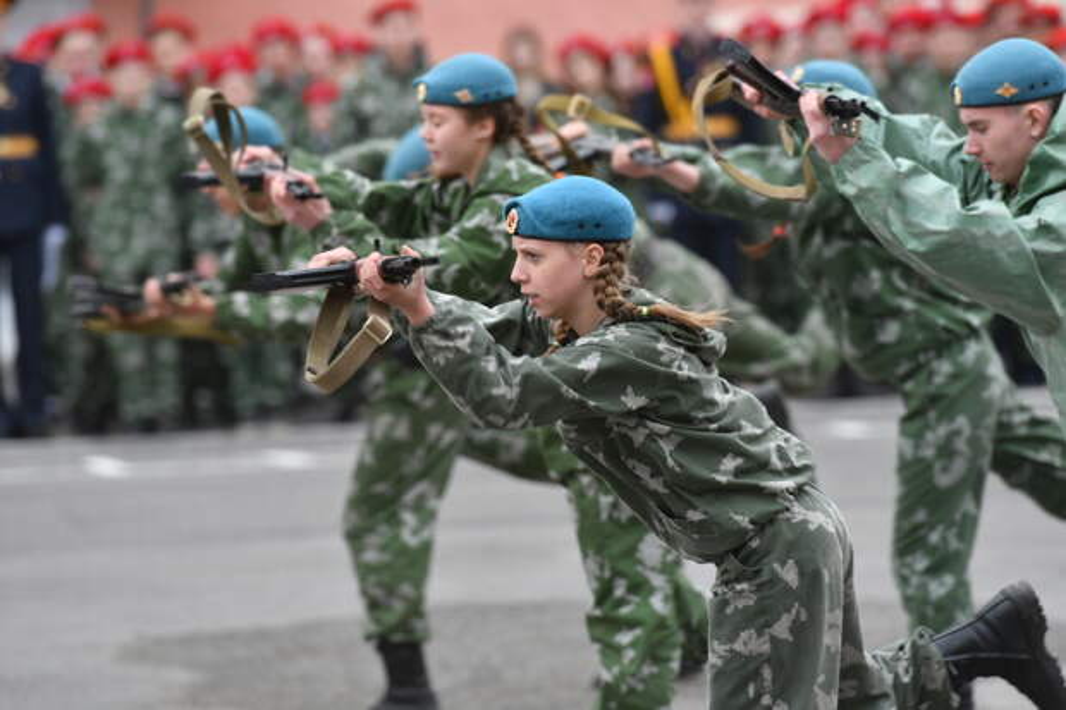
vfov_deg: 4.6
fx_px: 8880
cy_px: 355
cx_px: 533
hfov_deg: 6.9
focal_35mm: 300
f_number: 3.2
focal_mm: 200
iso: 400
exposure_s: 1/400
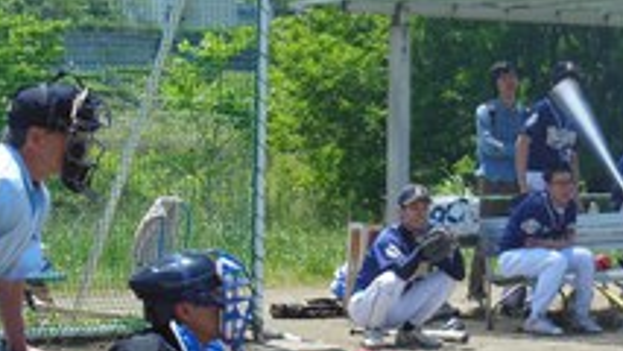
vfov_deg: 5.7
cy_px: 225
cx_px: 439
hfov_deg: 10.1
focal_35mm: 213
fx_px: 3520
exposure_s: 1/320
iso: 125
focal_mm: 16.5
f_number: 5.6
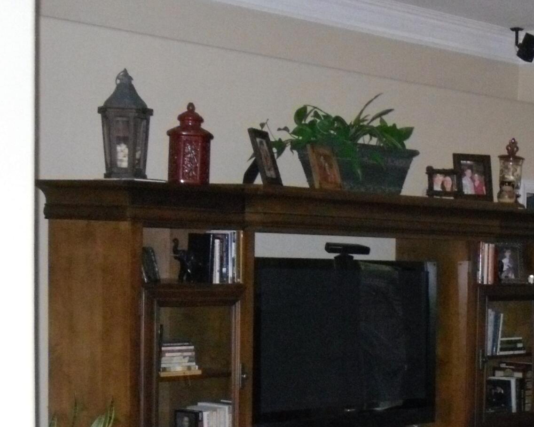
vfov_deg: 13.2
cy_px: 400
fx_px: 1833
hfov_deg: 16.1
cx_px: 600
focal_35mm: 116
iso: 800
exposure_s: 1/45
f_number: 3.5
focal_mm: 6.3
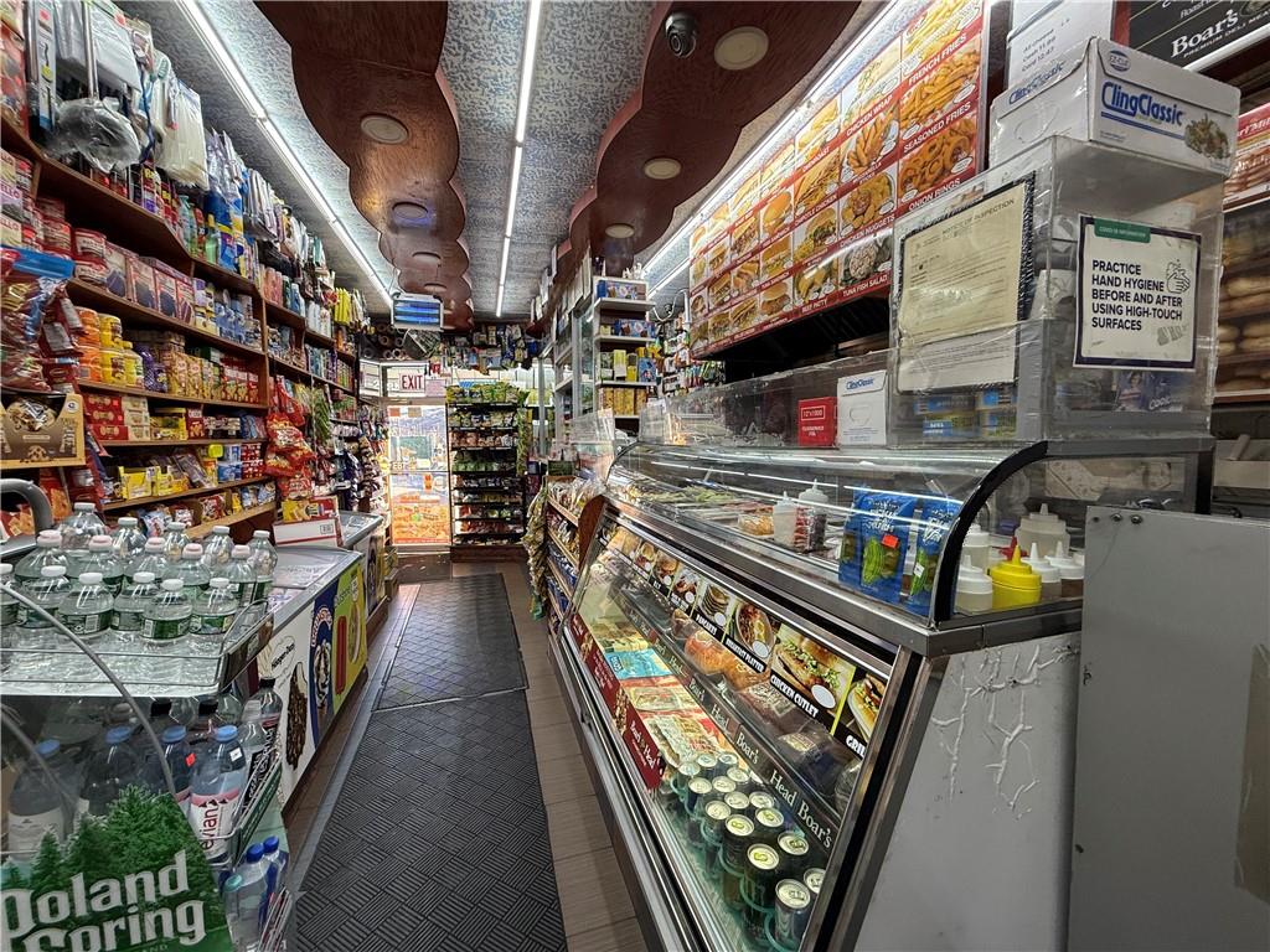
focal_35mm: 14
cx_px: 635
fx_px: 514
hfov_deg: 102.1
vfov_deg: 85.7
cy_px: 476
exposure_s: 1/120
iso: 160
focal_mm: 2.22
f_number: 2.2
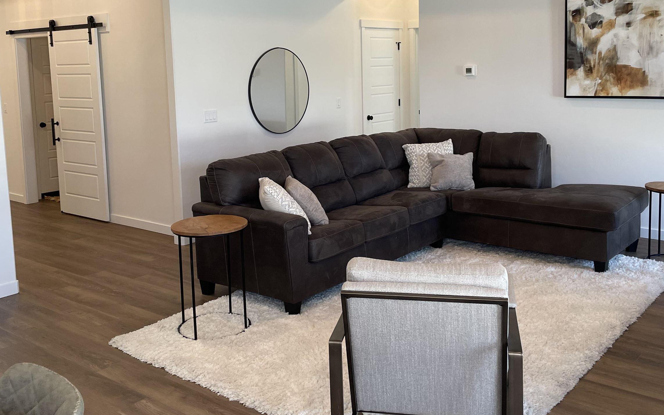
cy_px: 137
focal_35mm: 37
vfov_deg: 34.1
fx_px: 670
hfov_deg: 52.7
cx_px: 344
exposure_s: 1/120
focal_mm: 4.2
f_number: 1.6
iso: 80
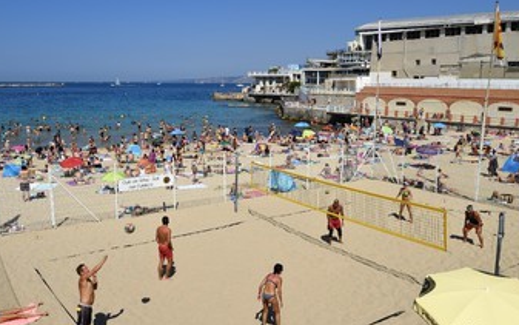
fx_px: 467
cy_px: 176
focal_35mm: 33
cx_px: 256
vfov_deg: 38.3
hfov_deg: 58.1
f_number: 11
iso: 200
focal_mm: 26
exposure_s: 1/500
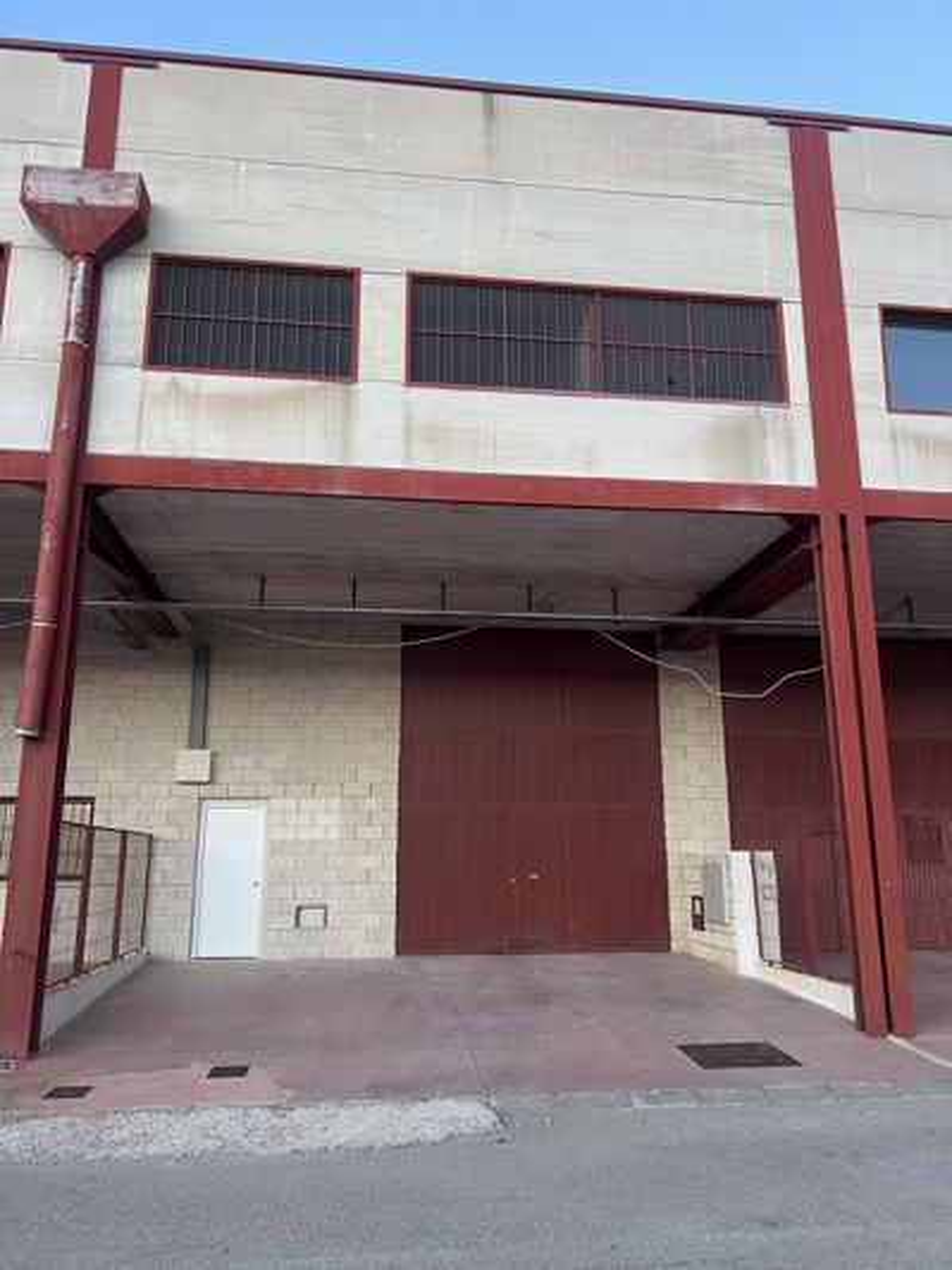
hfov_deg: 53.1
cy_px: 635
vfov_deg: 67.3
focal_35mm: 26
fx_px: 953
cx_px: 476
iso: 125
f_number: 1.5
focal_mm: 5.7
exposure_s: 1/73
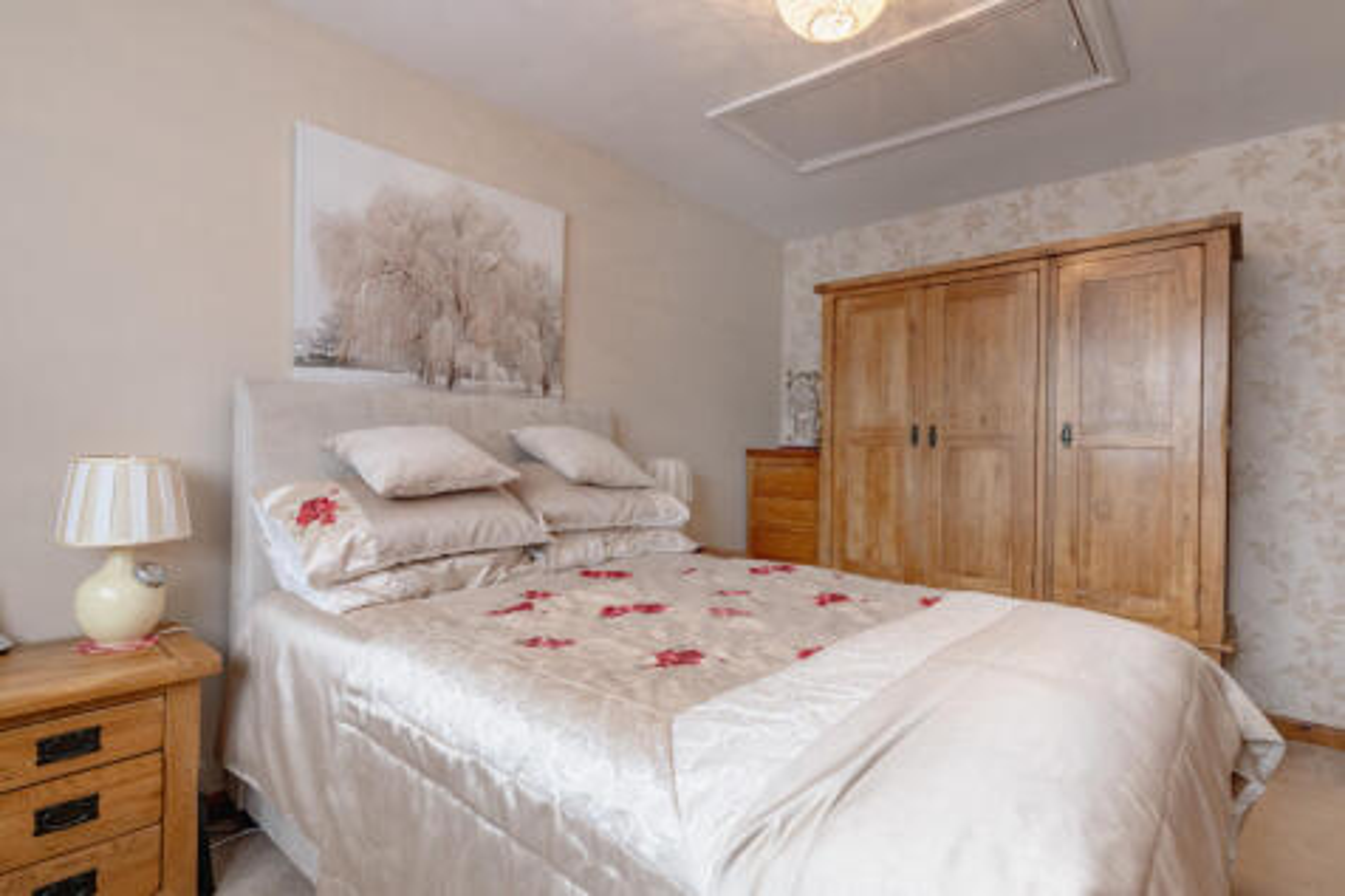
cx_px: 672
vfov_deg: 70.4
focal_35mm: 17
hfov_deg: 93.3
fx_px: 635
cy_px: 448
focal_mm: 17
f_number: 8
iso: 400
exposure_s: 1/13
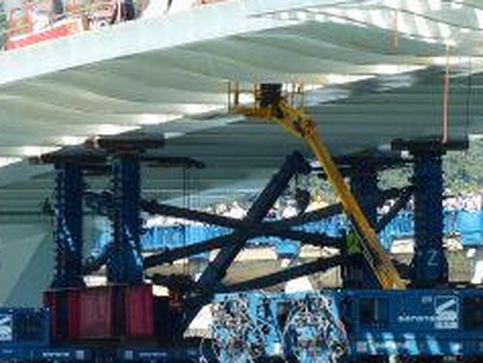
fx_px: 6952
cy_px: 325
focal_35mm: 498
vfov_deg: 3.0
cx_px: 320
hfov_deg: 4.0
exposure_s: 1/400
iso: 100
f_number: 4
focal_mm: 42.5
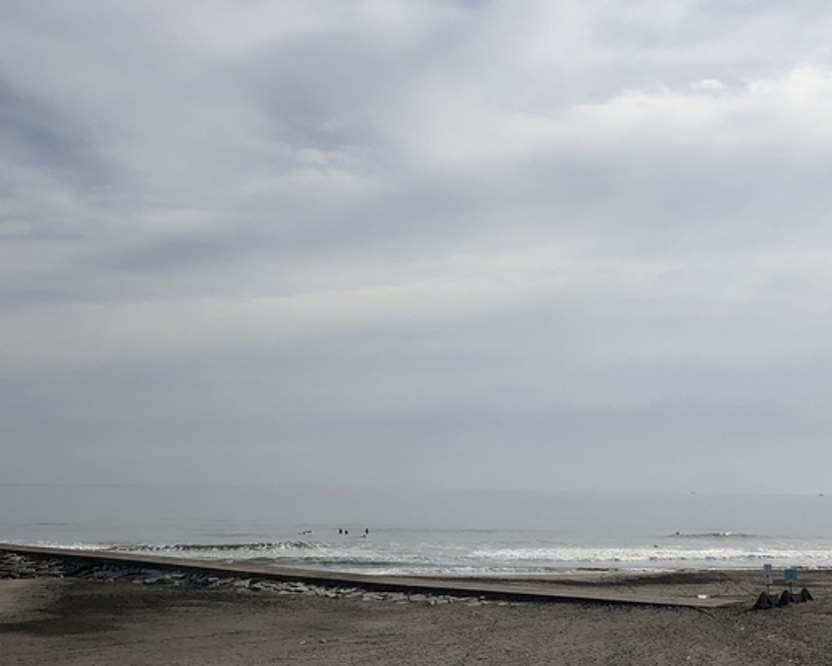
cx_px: 382
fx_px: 1330
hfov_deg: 34.7
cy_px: 308
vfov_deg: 28.1
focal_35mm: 54
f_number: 1.8
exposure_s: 1/8000
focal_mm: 3.99
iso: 25
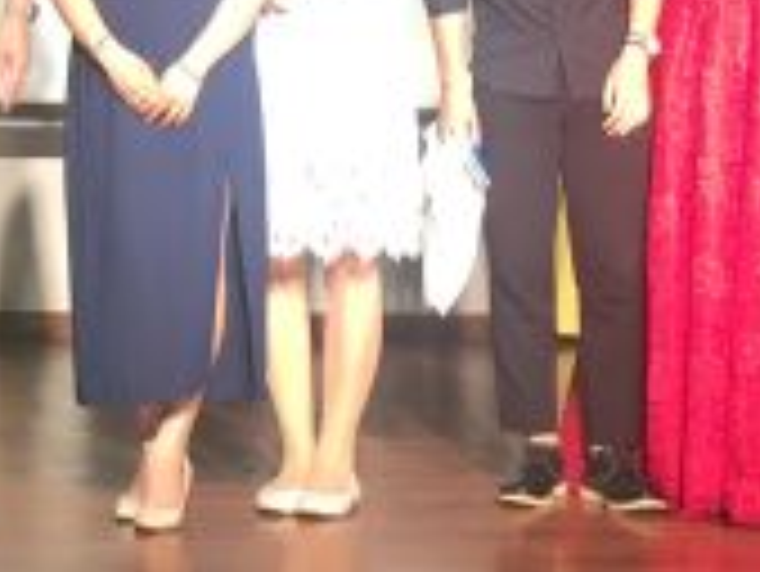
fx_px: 3010
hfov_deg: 14.1
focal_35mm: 137
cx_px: -45
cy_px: -122
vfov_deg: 10.6
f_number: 2.2
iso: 32
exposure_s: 1/33
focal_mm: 4.15
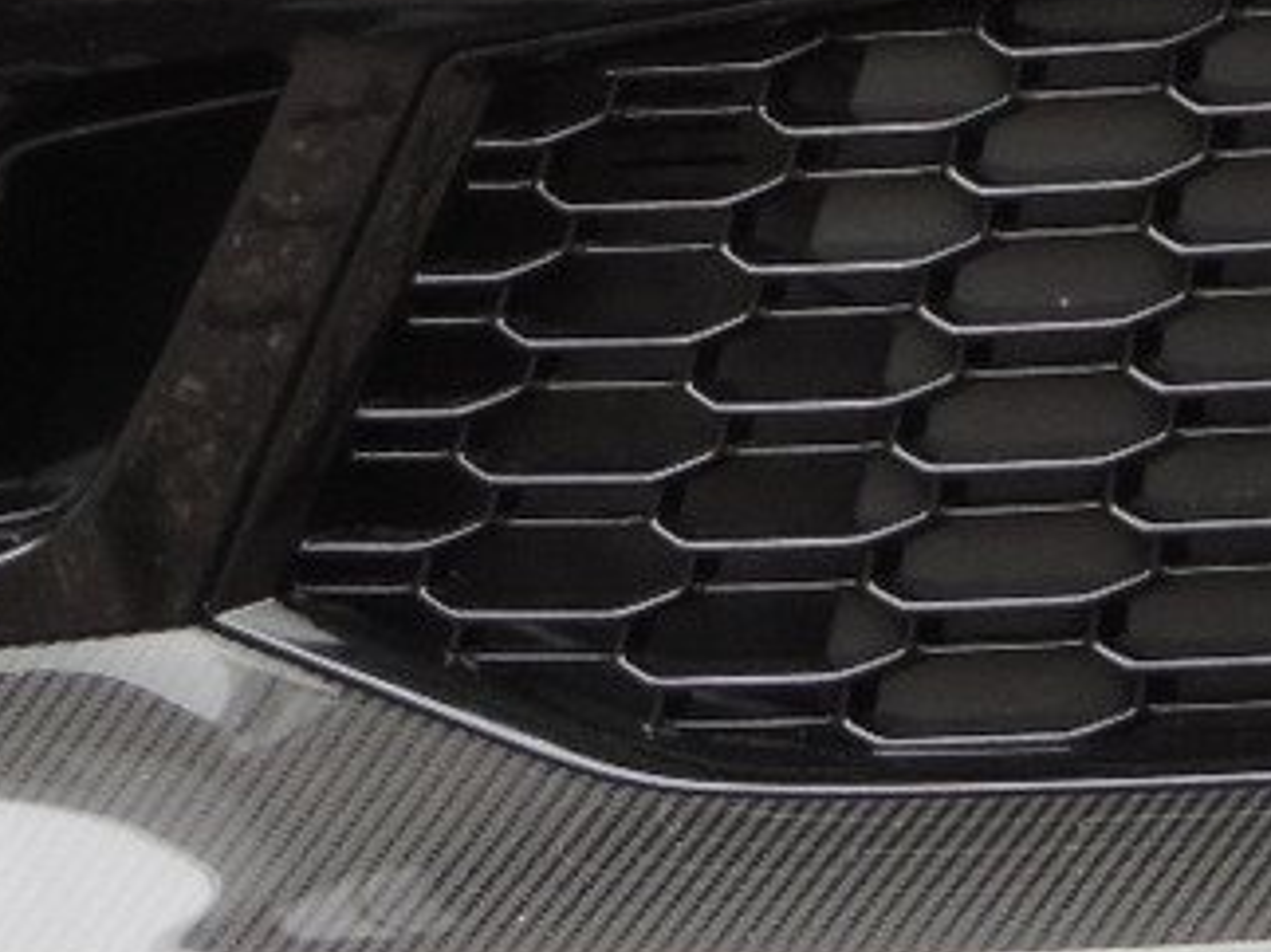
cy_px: -708
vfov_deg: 2.8
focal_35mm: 535
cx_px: 728
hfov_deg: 3.7
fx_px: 19636
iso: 200
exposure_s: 1/100
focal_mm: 21.4
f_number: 4.2
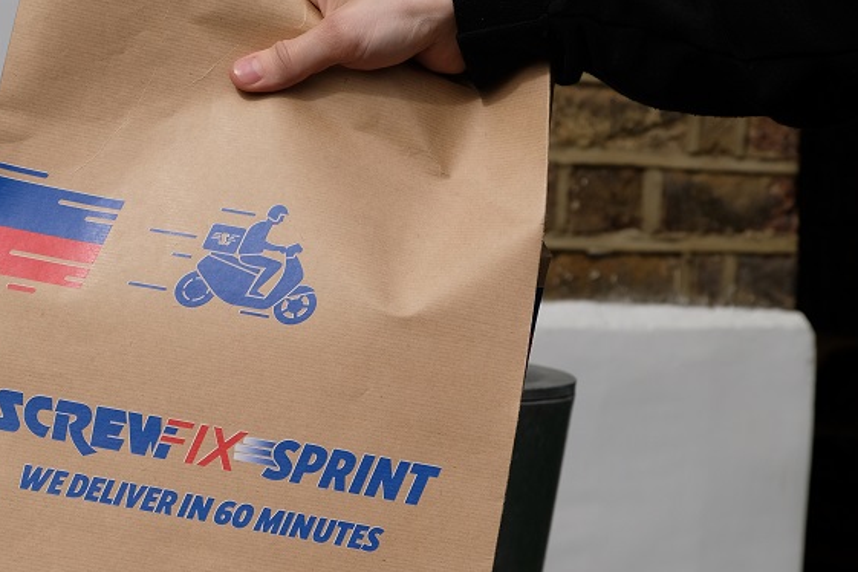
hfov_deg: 17.3
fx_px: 2812
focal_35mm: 118
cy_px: 269
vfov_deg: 11.6
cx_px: 277
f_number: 5.6
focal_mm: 41.3
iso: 200
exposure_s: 1/750
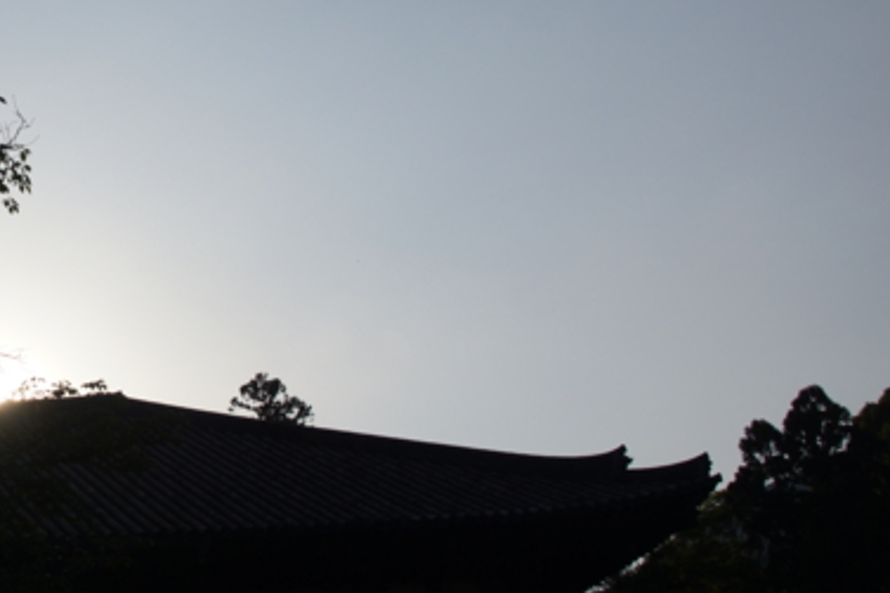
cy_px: 266
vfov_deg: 19.4
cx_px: -12
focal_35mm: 70
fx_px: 1730
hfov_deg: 27.1
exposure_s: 1/2500
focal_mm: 22
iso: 100
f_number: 5.6
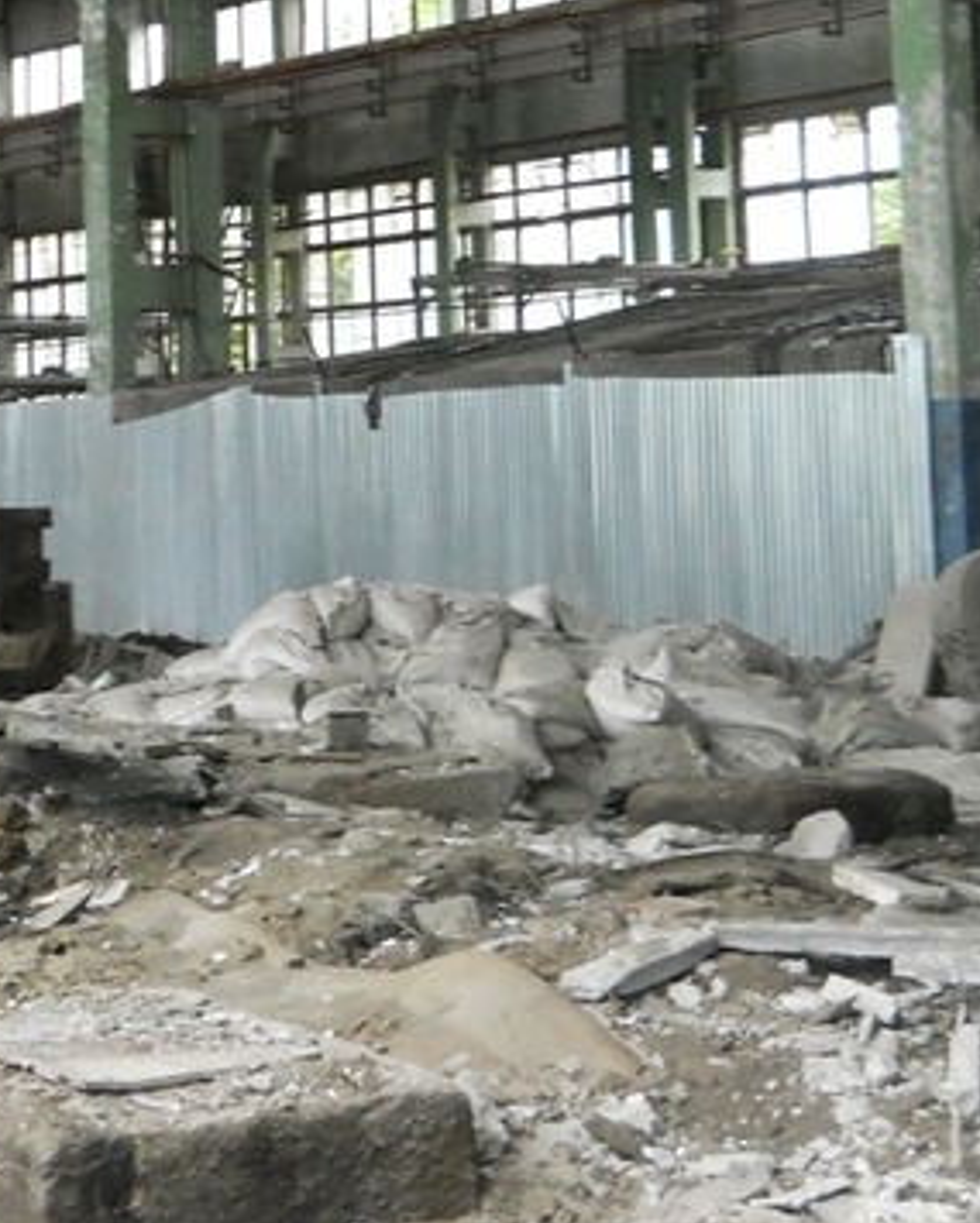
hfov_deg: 17.0
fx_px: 3262
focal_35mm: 90
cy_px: 340
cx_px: 224
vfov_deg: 21.1
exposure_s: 1/30
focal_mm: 6.72
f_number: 3.1
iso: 400
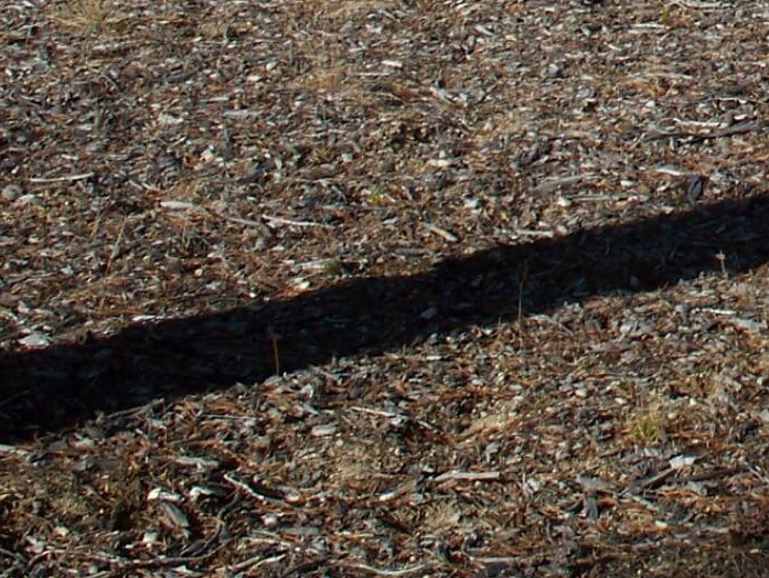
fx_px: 3446
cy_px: -552
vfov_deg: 9.1
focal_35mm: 155
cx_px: 1289
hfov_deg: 11.9
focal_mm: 7.54
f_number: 5
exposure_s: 1/500
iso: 64
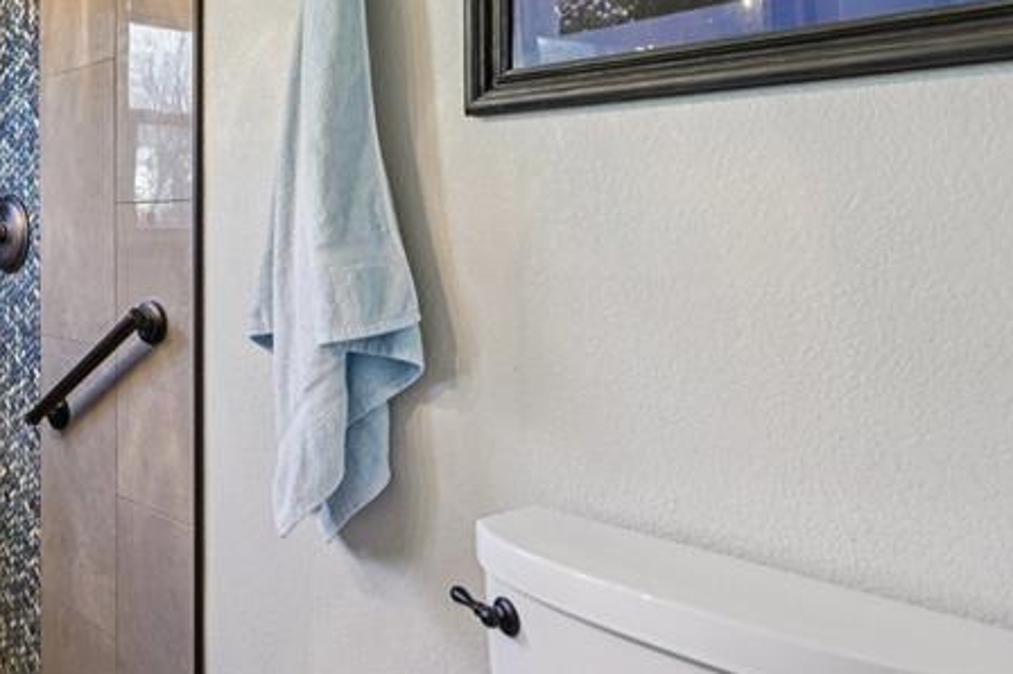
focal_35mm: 32
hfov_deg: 47.3
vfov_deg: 40.5
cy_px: 224
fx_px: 900
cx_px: -29
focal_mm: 14
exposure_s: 1/4
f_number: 11
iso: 400
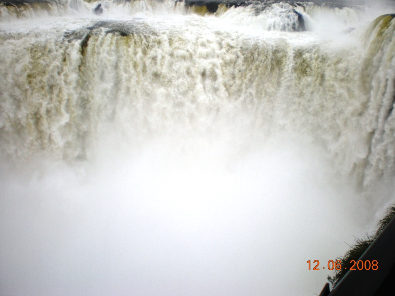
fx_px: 434
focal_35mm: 38
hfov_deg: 49.0
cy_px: 148
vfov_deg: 37.7
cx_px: 198
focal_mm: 6.3
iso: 64
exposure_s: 1/150
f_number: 3.1
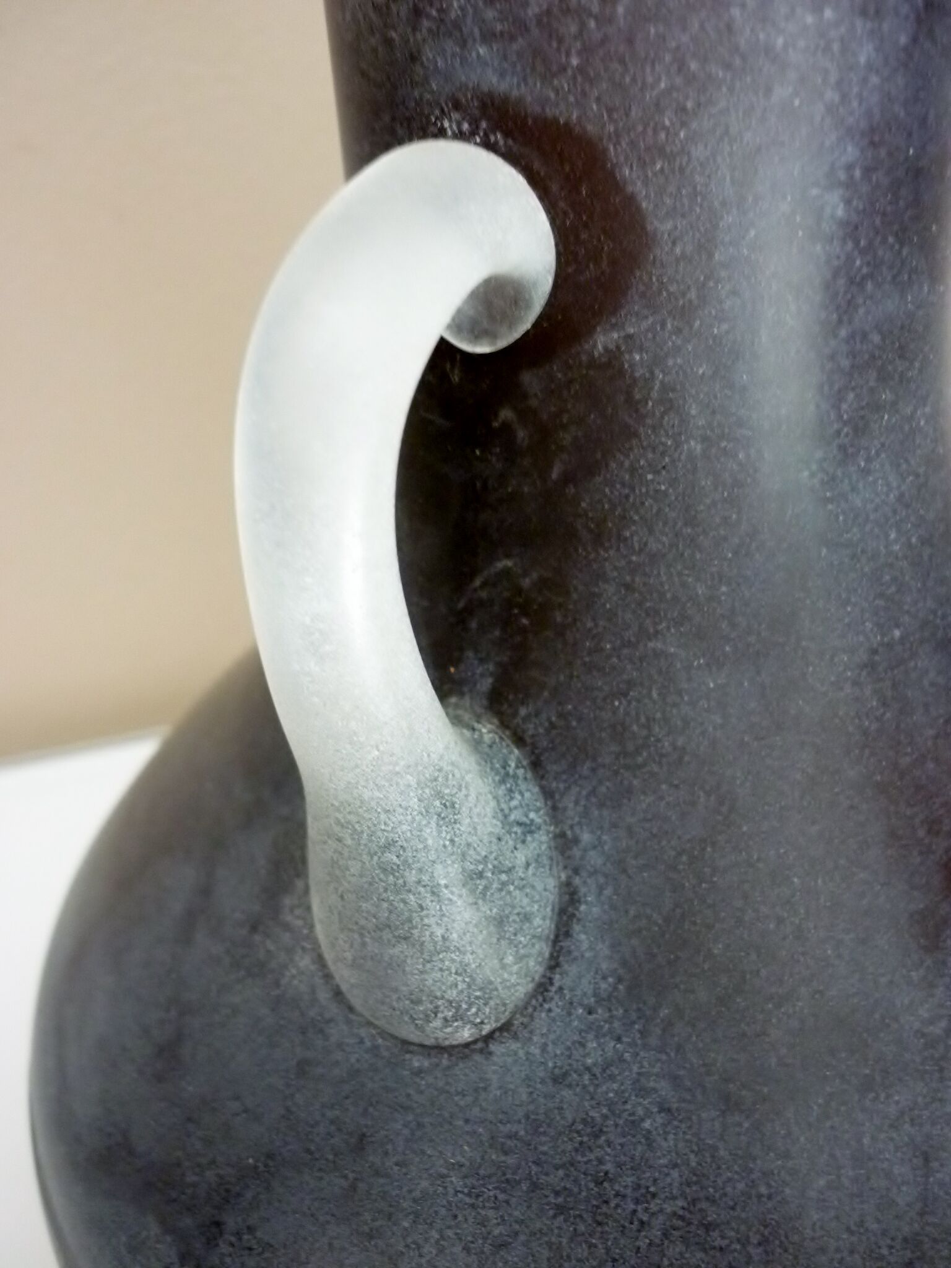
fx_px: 1209
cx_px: 476
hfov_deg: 42.9
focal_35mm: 33
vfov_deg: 55.4
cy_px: 634
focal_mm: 5.5
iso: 400
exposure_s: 1/20
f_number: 2.8
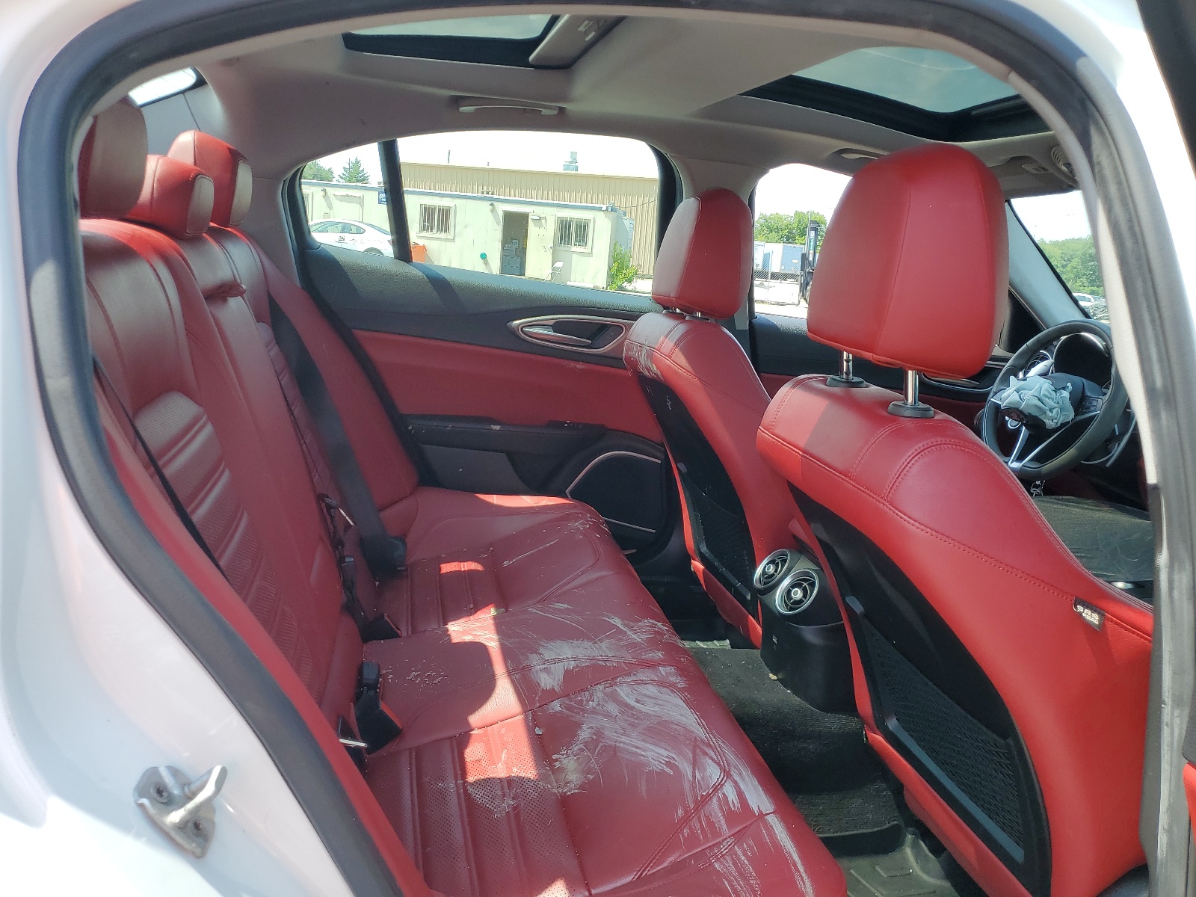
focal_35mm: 26
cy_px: 448
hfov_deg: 67.3
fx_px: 898
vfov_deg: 53.1
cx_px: 598
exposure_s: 1/833
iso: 50
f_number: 1.5
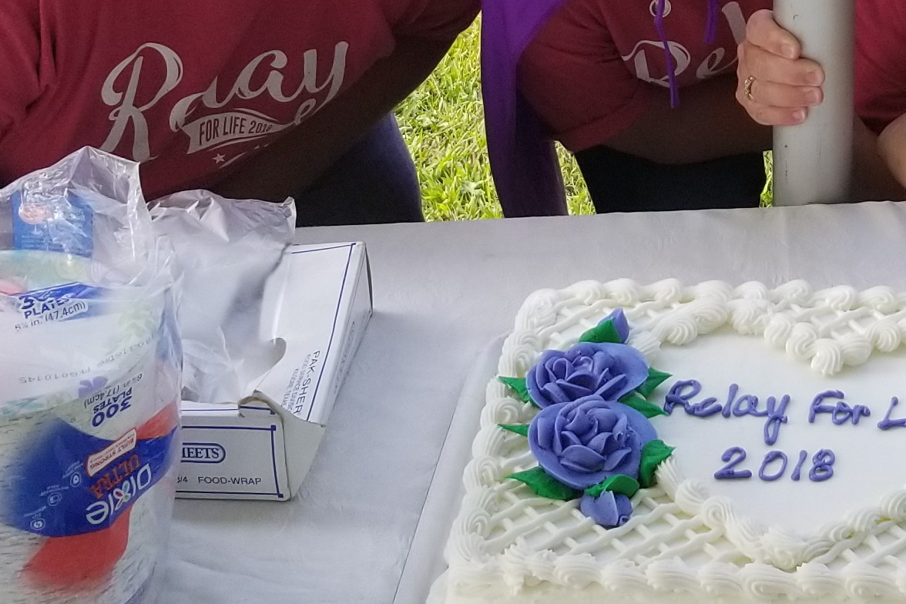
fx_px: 1158
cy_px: 58
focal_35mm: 46
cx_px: 721
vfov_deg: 28.1
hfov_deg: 41.0
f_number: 1.7
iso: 50
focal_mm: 4.25
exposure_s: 1/289
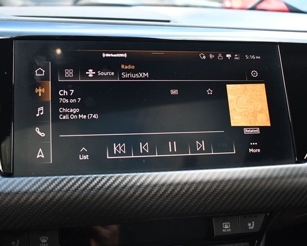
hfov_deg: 43.8
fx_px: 382
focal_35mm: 42
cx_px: 142
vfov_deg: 35.7
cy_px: 123
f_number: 4
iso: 1800
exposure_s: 1/125
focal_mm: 25
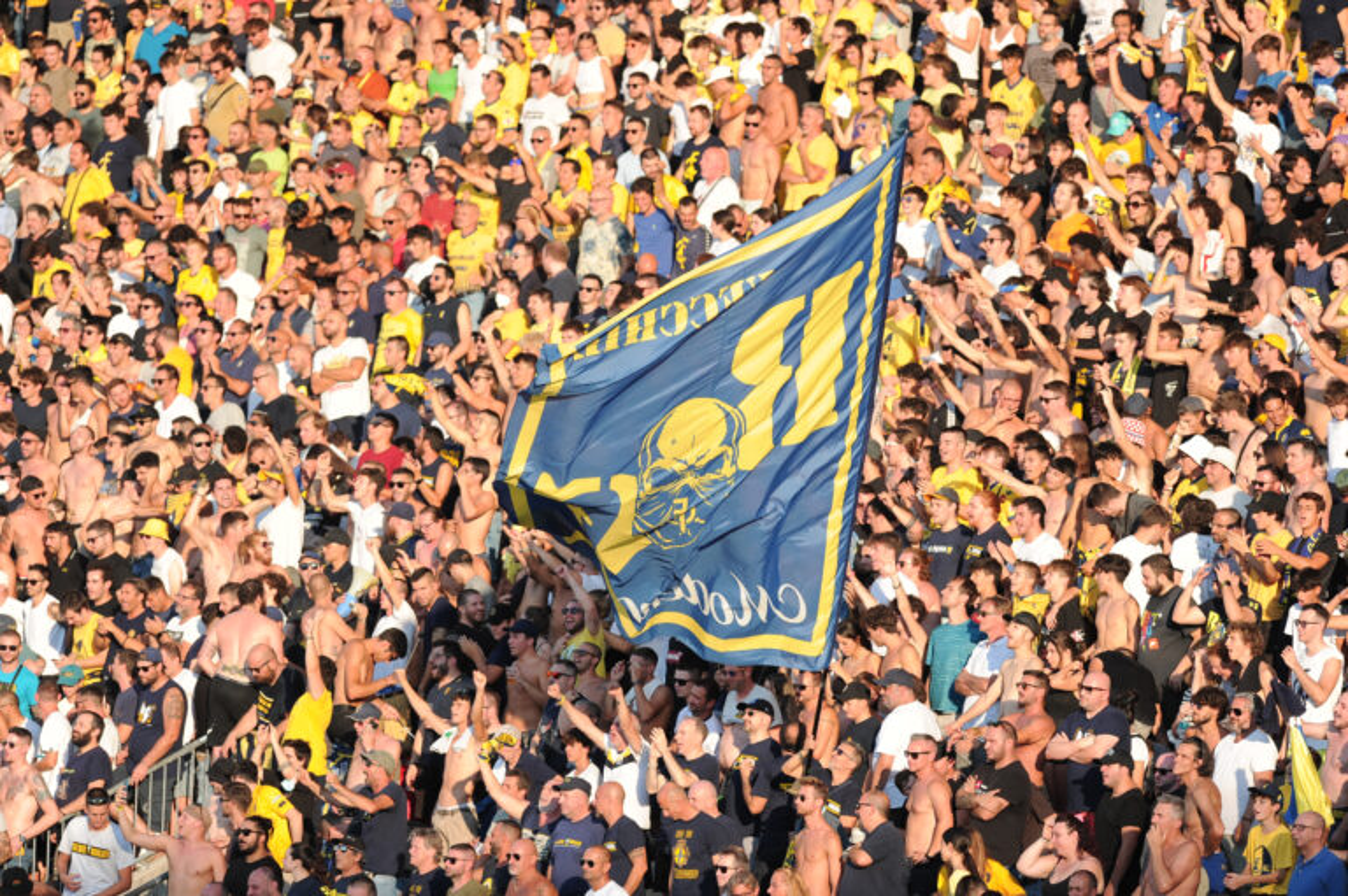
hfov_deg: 6.9
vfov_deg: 4.6
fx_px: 11226
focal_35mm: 300
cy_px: 448
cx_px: 674
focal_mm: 300
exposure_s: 1/2000
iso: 500
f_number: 4.5
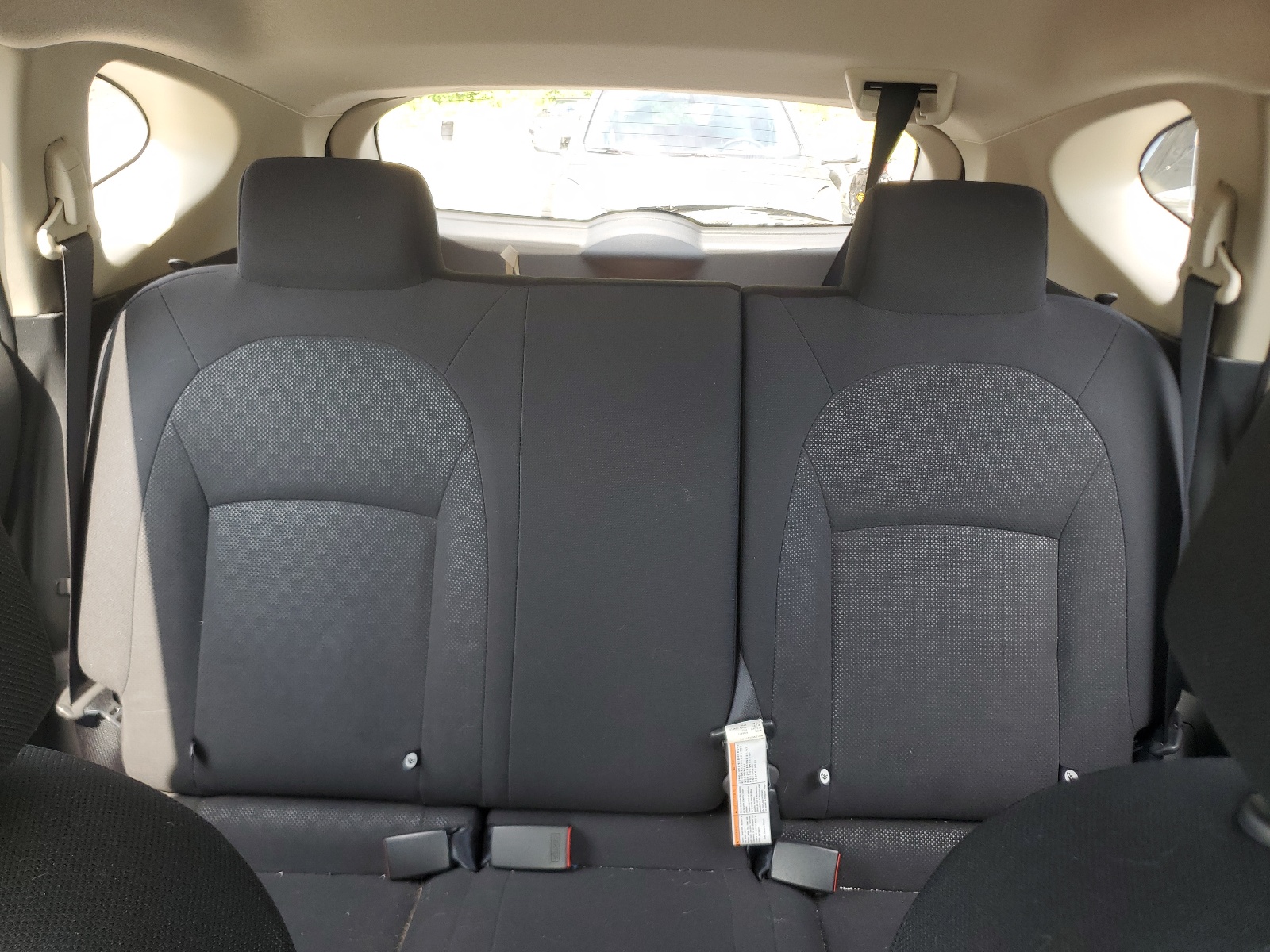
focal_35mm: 26
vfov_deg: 53.1
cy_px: 476
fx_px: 954
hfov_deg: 67.3
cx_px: 635
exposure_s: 1/185
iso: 50
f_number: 1.5
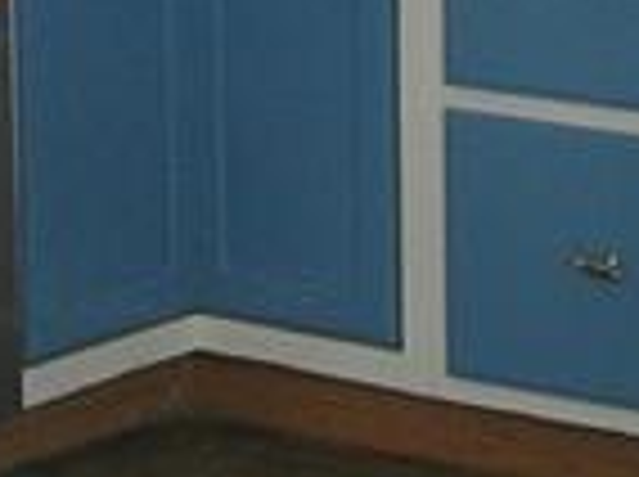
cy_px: -313
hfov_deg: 7.2
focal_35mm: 274
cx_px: 374
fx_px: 5049
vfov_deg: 5.3
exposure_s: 1/34.2
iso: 64
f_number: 2.8
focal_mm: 7.8
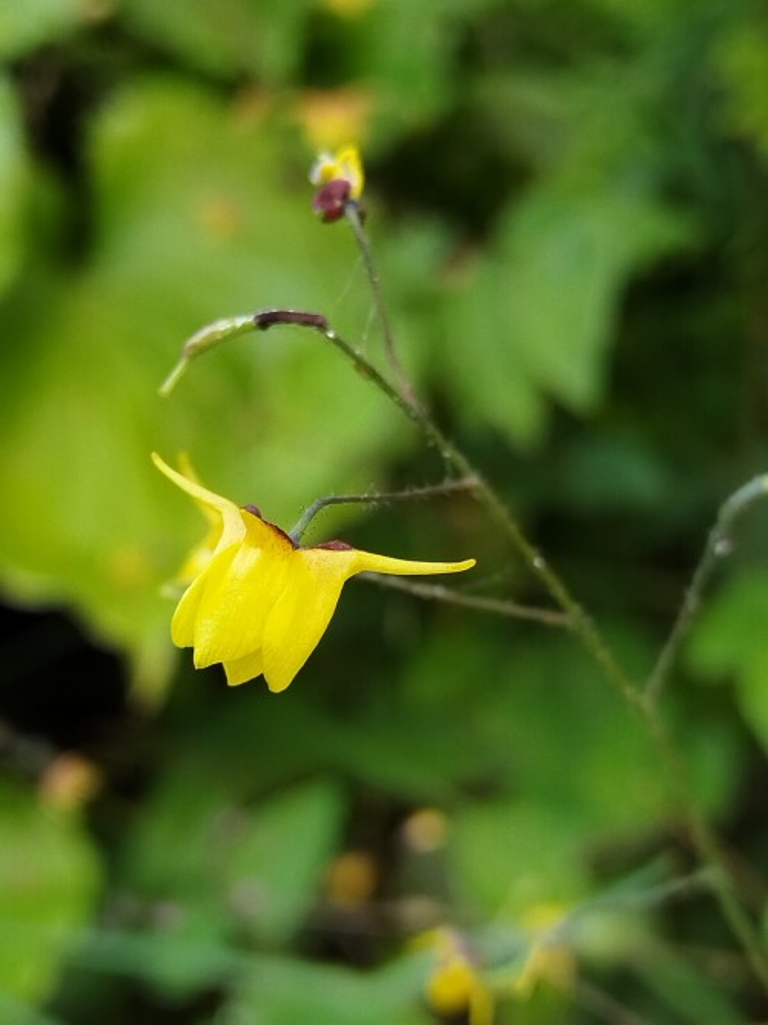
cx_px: 384
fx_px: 1568
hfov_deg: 27.5
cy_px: 512
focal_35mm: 53
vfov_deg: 36.2
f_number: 1.9
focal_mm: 4.95
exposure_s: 1/100
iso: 586
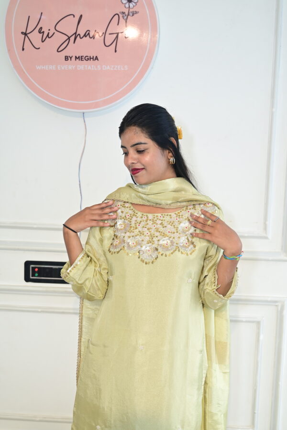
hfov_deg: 32.7
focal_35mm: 41
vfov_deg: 47.4
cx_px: 144
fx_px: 490
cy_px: 215
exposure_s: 1/125
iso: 100
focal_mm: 41
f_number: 4
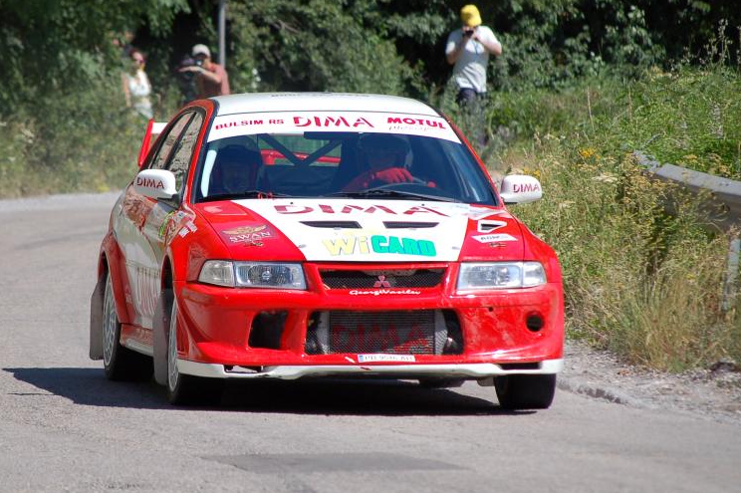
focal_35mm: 413
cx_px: 285
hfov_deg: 5.0
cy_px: 208
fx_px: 8495
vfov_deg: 3.3
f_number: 5.6
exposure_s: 1/1000
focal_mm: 200
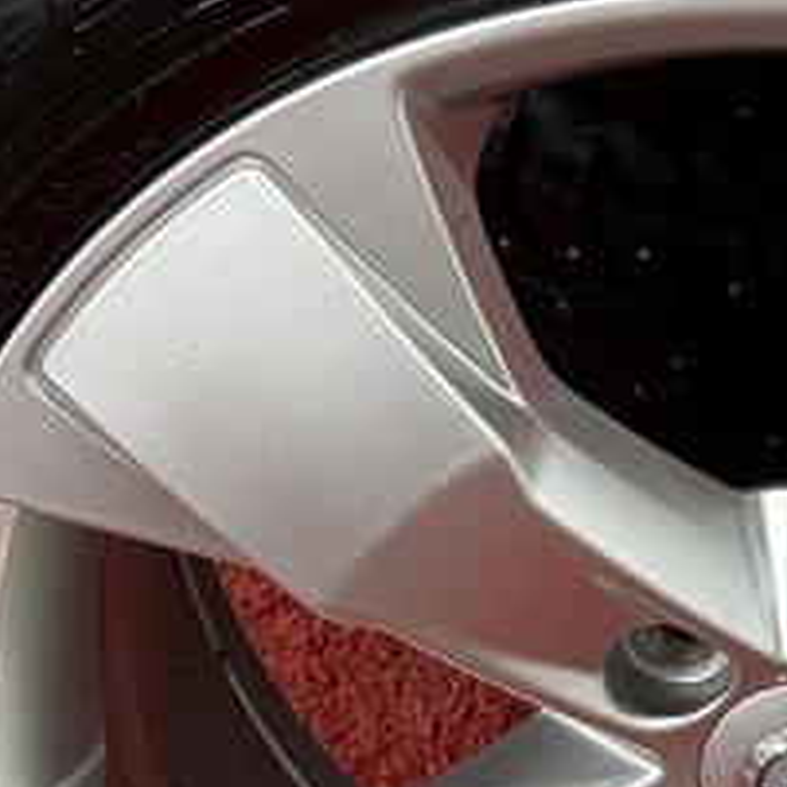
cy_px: -51
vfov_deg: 11.4
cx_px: 791
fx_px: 3884
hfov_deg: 11.5
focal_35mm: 151
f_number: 1.78
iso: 125
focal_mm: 6.76
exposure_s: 1/50
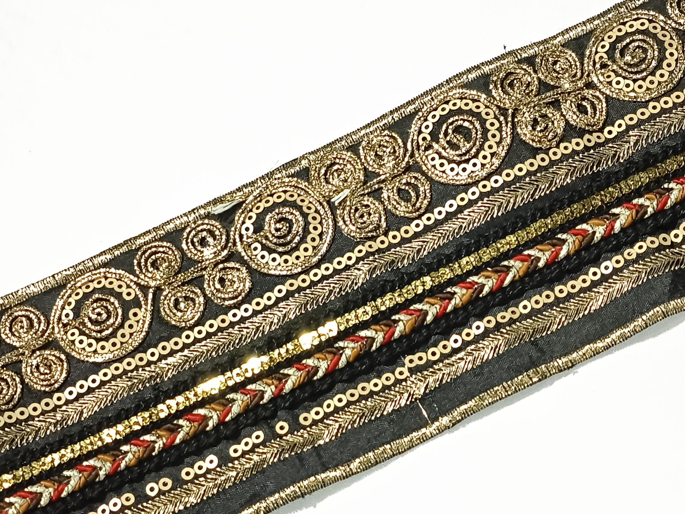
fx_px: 2810
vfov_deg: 10.4
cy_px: 257
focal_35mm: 142
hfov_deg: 13.9
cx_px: 342
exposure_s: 1/681
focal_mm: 8.8
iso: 2000
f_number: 2
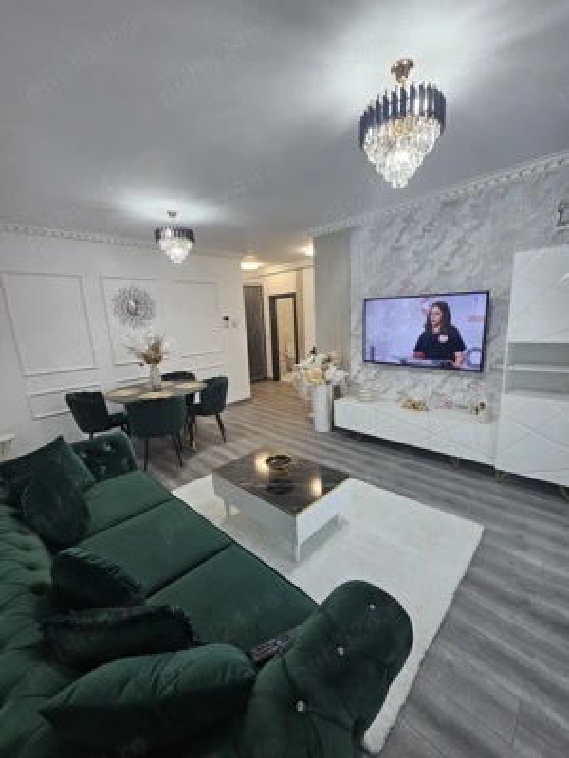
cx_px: 284
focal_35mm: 13
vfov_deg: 106.2
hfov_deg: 89.9
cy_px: 379
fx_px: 285
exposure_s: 1/71
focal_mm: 2.2
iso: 125
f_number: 2.2
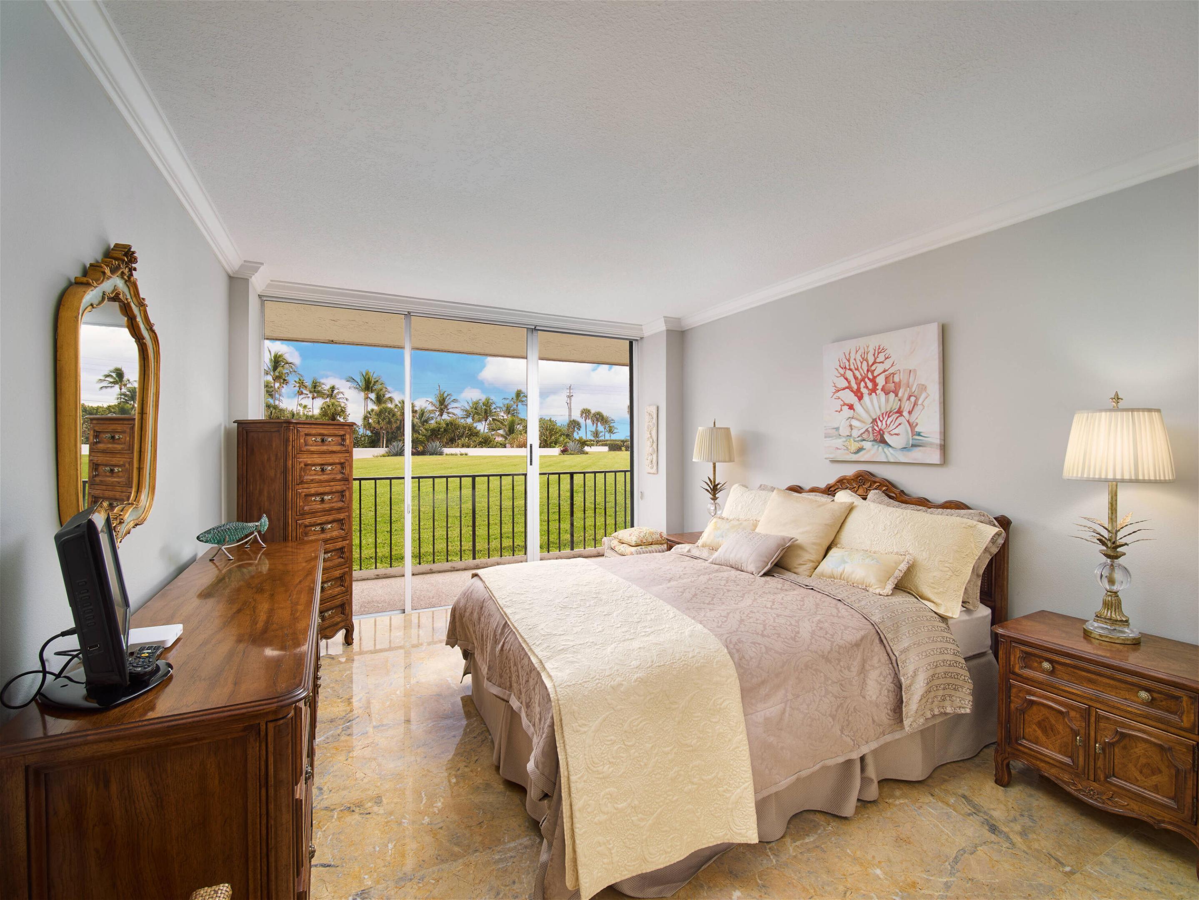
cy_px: 450
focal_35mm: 14
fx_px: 485
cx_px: 600
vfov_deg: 85.7
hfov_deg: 102.0
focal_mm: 7
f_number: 4
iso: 100
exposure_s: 1/250
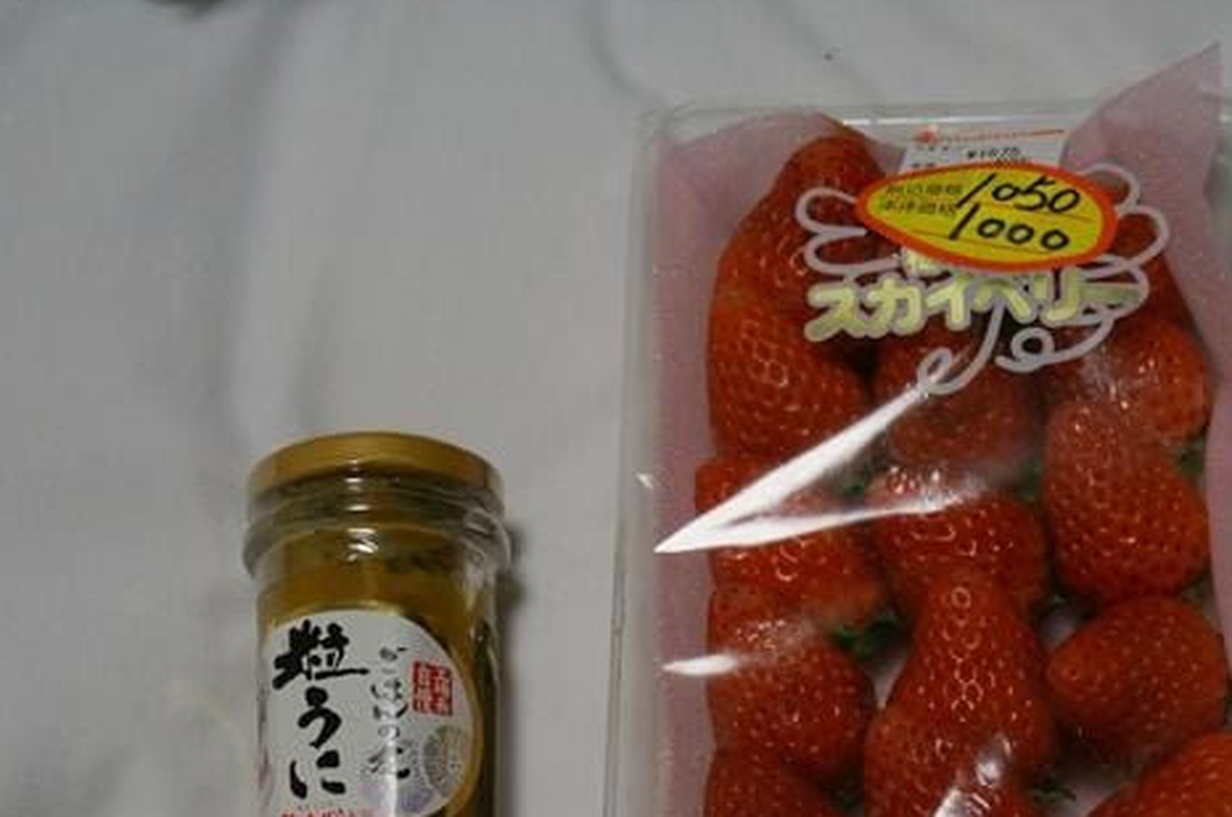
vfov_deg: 16.9
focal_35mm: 80
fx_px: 2728
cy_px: 683
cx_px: 822
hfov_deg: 25.3
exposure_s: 1/160
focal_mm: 31
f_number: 5
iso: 1000
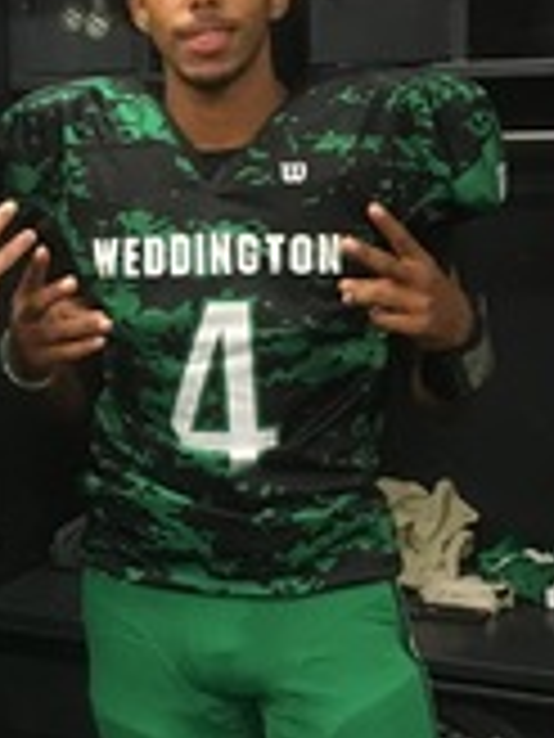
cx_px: 68
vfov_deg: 23.0
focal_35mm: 85
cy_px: 405
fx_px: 1814
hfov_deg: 17.1
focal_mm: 4.15
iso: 200
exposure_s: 1/30
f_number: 2.2
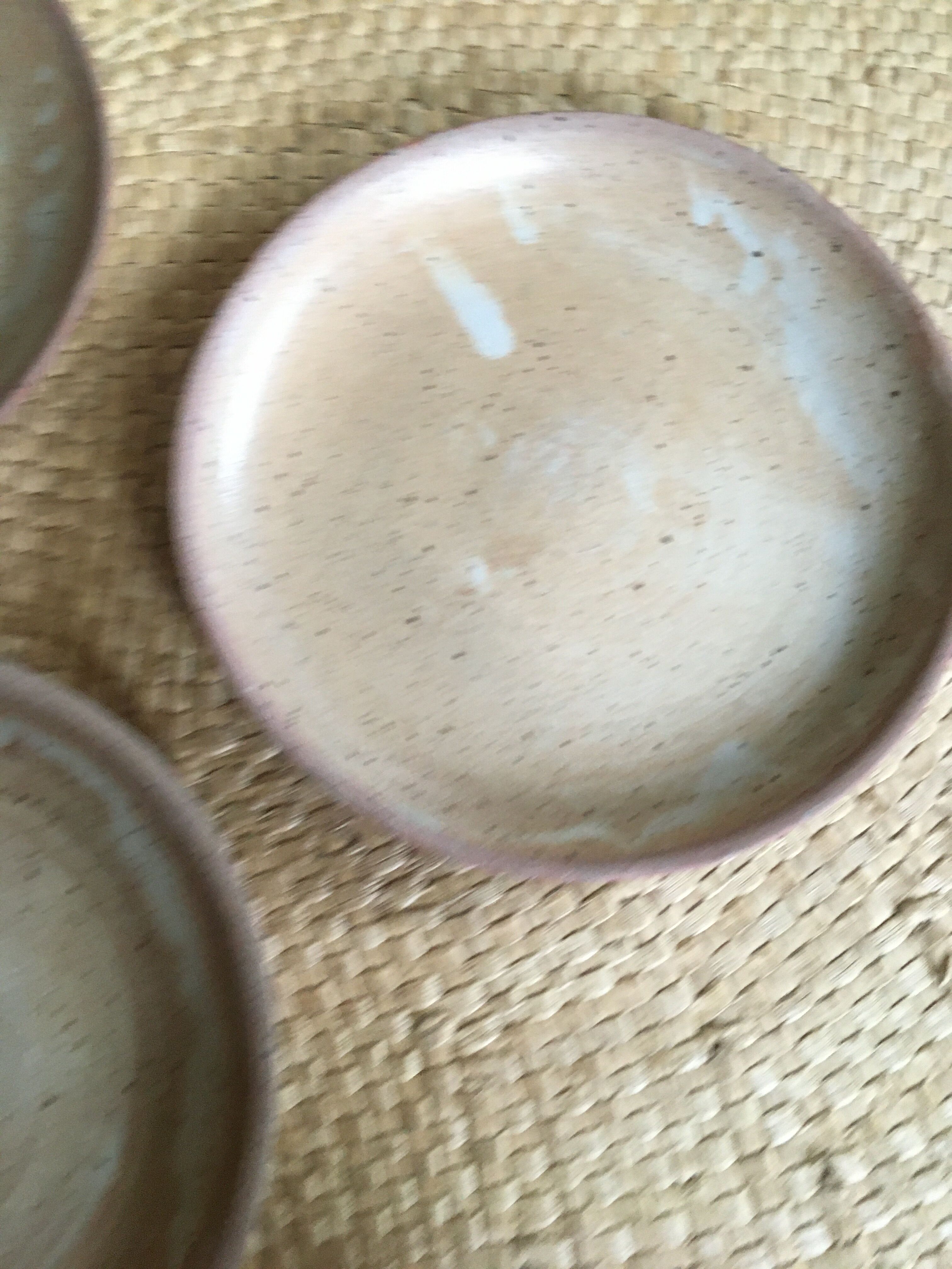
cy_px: 634
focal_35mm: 29
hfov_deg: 48.2
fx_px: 1063
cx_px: 476
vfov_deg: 61.7
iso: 200
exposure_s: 1/17
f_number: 2.2
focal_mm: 4.15
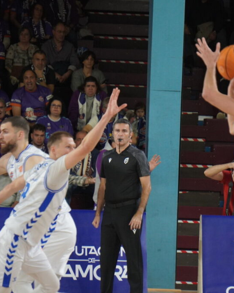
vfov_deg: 4.9
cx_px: 140
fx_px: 3435
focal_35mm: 397
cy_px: 146
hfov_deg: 3.9
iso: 2500
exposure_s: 1/320
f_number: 6.3
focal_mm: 187
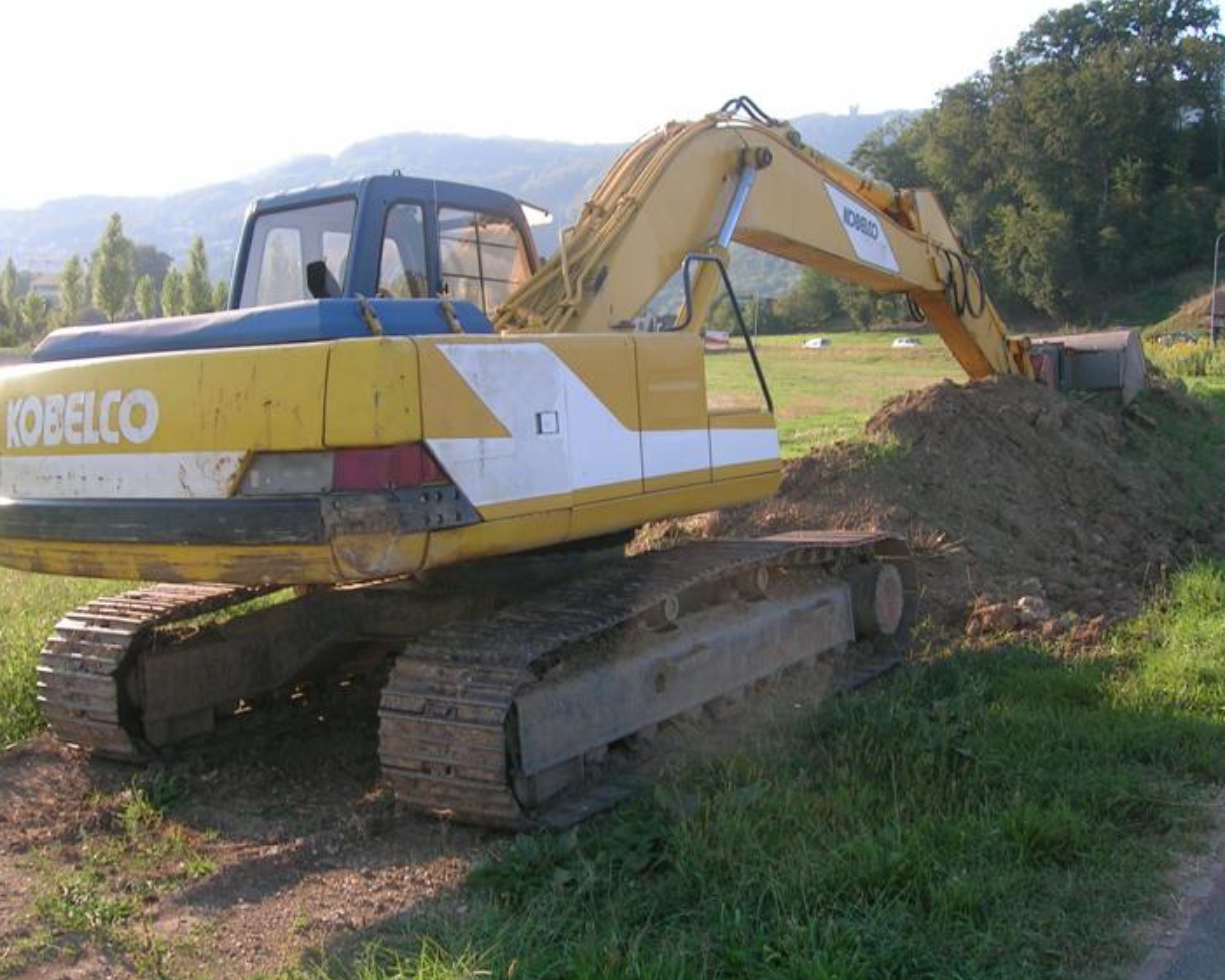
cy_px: 493
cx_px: 596
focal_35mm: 39
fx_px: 1414
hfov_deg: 46.8
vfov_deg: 38.2
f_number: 4.8
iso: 50
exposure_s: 1/128
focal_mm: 5.4
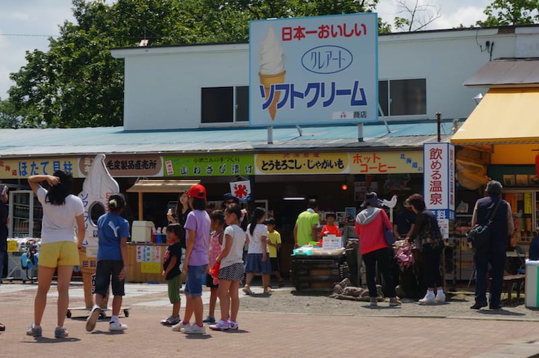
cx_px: 270
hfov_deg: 36.0
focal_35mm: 56
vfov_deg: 24.3
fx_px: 830
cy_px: 179
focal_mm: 37
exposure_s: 1/200
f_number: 13
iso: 100
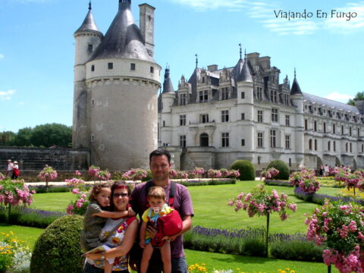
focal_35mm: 37
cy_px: 136
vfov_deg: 38.7
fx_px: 389
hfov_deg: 50.1
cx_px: 182
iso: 80
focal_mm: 7.8
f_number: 5.6
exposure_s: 1/250
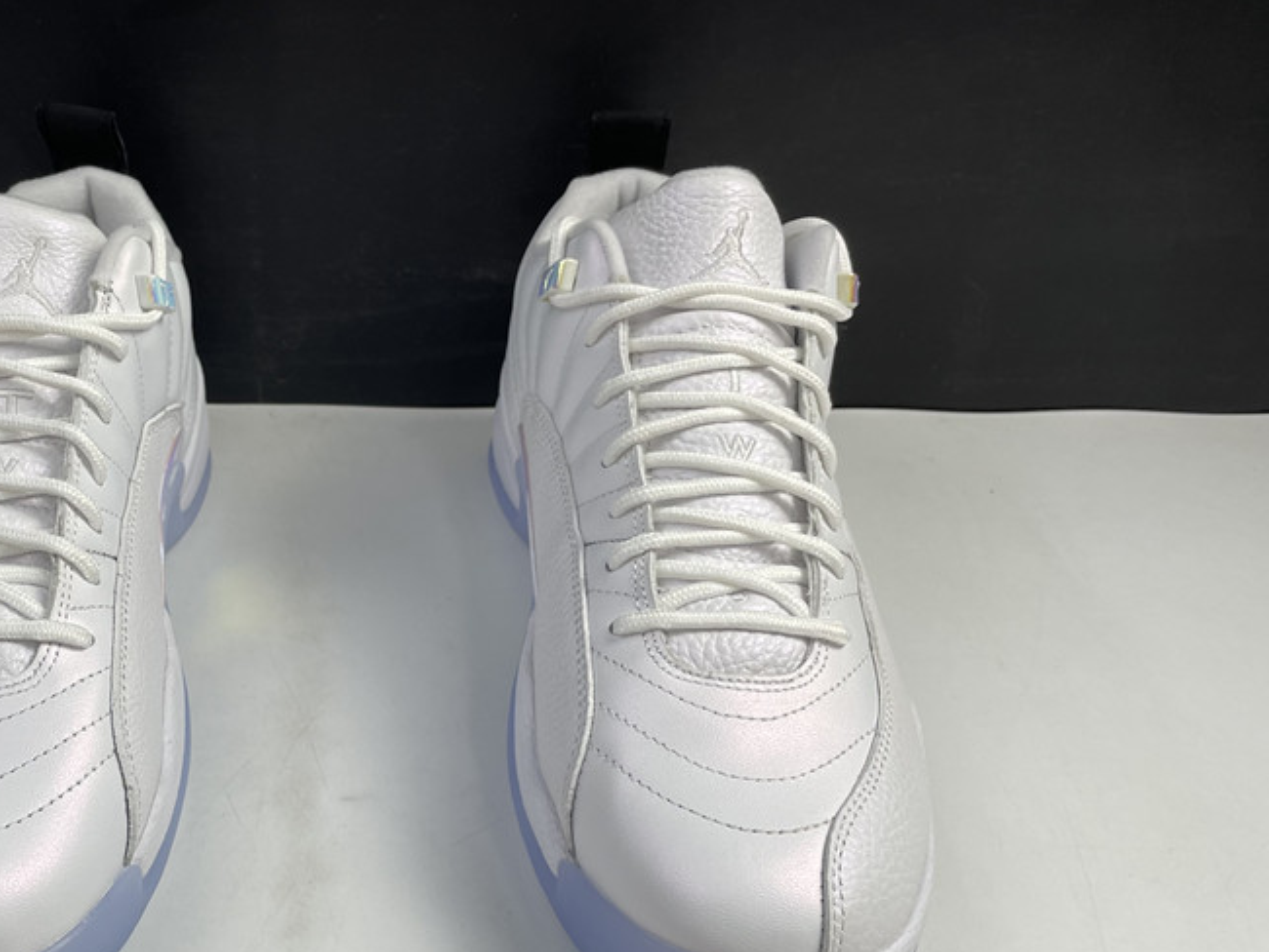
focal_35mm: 40
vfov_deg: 35.6
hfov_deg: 45.2
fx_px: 1467
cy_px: 632
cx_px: 324
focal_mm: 4.2
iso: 40
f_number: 1.6
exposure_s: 1/121
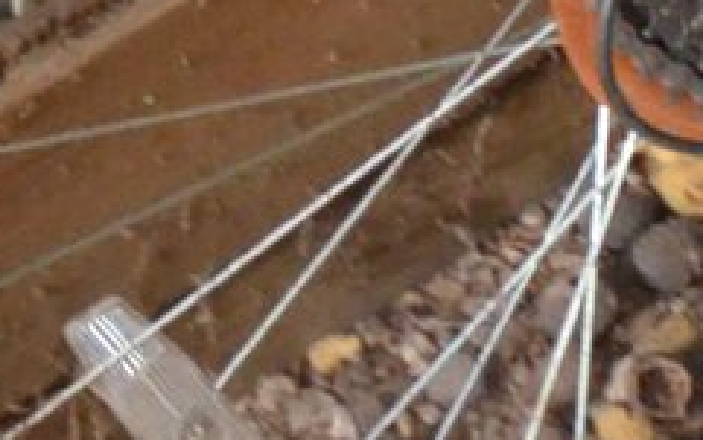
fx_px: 4985
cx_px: 1429
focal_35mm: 260
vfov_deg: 4.8
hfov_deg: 7.7
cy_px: -899
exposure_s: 1/60
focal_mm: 24
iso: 2500
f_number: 4.5
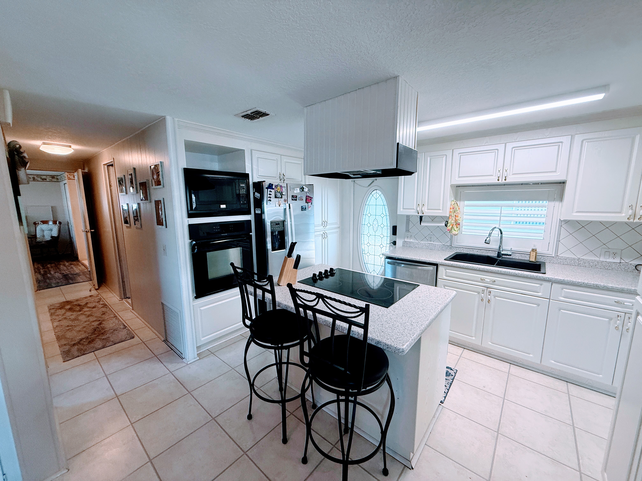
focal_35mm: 14
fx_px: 260
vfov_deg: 85.7
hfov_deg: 102.1
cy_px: 240
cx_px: 321
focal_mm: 2.22
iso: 200
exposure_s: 1/120
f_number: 2.2
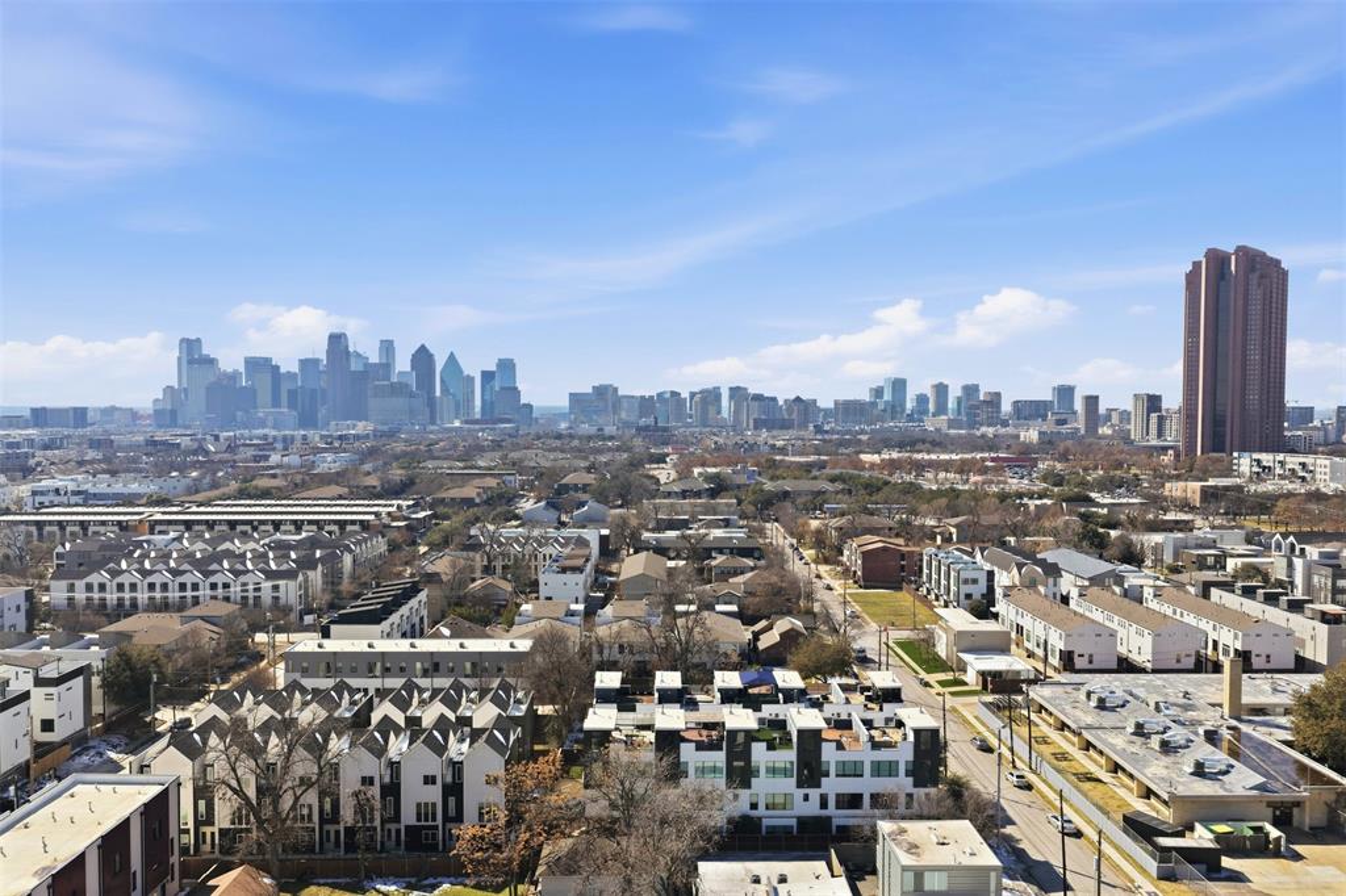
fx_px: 1046
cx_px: 673
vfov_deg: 46.4
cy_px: 448
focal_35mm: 28
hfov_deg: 65.5
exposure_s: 1/2000
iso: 200
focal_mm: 14.4
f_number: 2.8
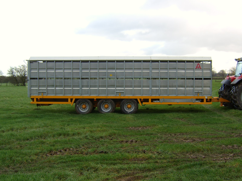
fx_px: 217
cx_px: 121
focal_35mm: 31
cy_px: 90
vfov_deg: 45.4
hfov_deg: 58.4
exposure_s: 1/84
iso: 50
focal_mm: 8.13
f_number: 4
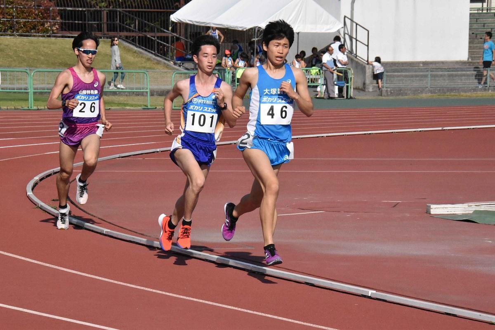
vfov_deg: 6.8
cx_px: 248
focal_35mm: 202
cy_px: 165
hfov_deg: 10.2
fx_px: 2784
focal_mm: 135
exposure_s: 1/4000
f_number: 16
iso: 4000
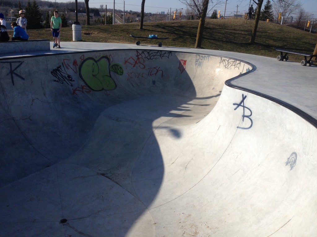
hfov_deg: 52.6
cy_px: 118
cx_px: 158
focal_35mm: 35
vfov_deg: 40.7
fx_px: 321
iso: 50
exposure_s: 1/2123
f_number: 2.4
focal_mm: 4.28
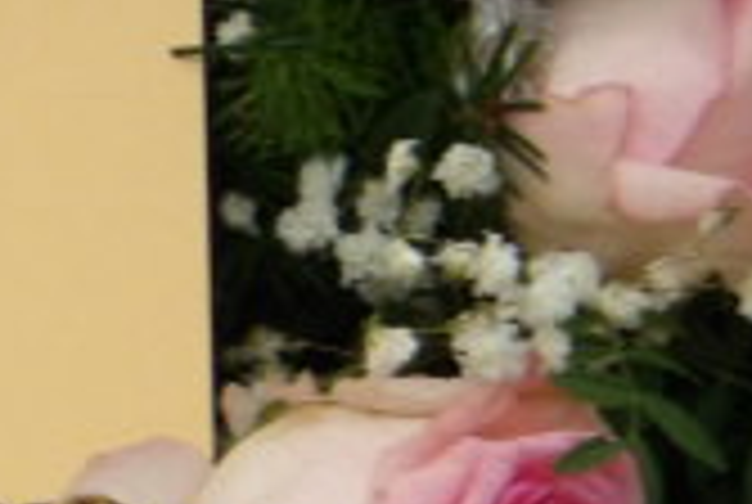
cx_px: -527
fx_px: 7240
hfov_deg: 5.9
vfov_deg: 4.0
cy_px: 567
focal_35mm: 346
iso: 788
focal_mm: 15.6
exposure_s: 1/60
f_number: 19.9
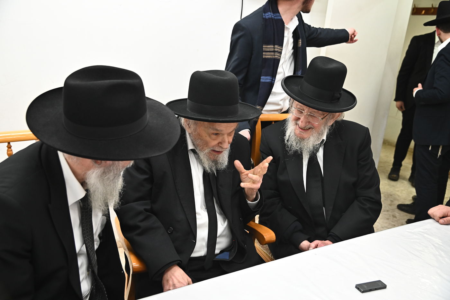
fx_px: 425
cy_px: 150
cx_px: 225
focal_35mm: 34
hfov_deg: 55.8
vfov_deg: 38.8
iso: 2000
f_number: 4.5
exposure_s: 1/125
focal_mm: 34
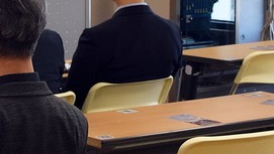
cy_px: -31
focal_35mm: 178
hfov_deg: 12.0
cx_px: 0
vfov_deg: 6.8
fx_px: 1294
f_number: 4.5
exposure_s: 1/160
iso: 400
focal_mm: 24
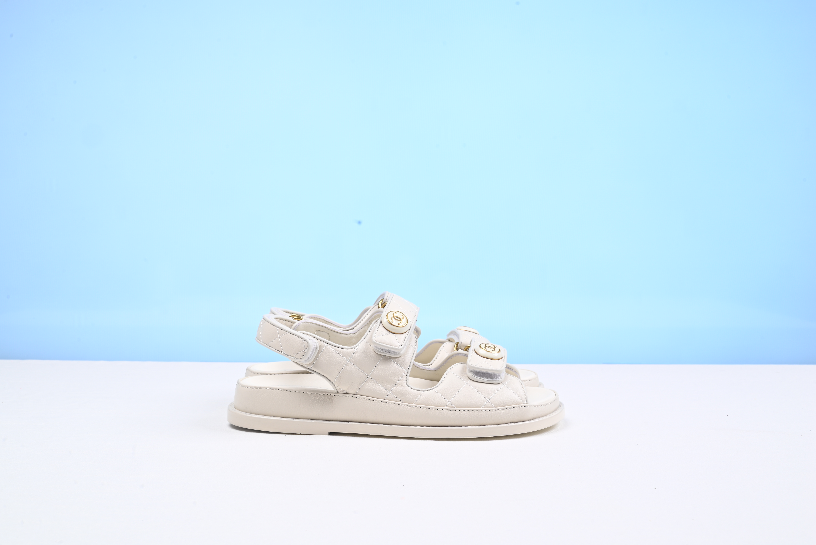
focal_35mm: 41
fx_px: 930
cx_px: 408
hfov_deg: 47.4
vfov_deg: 32.7
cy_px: 272
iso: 100
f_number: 16
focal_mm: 41
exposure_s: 1/2
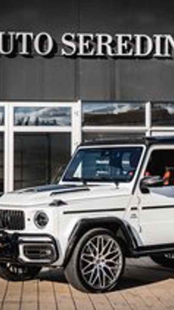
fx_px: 730
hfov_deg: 13.6
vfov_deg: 23.9
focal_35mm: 89
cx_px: 106
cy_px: 156
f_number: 6.3
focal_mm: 56
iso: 640
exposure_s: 1/640
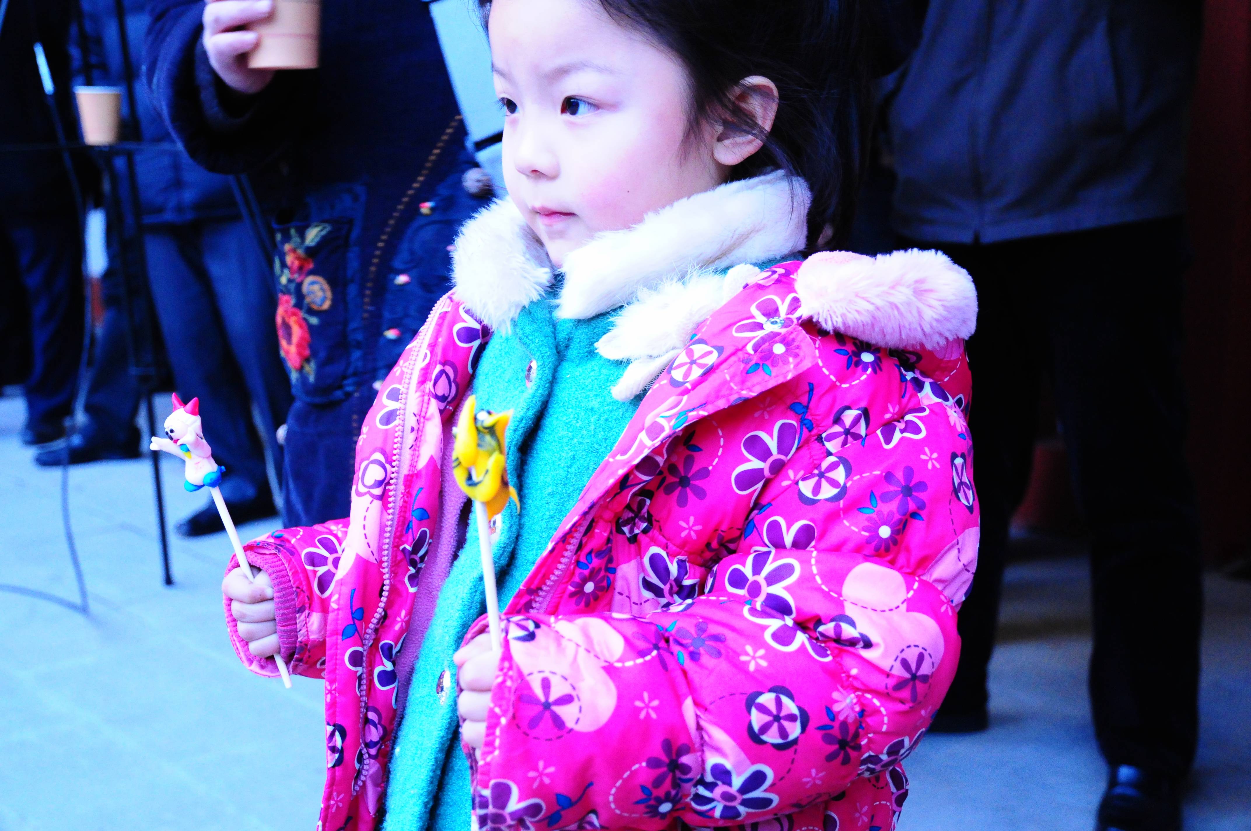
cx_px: 626
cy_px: 416
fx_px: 1666
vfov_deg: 28.0
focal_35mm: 48
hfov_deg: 41.2
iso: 2500
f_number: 4.5
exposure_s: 1/30
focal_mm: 32
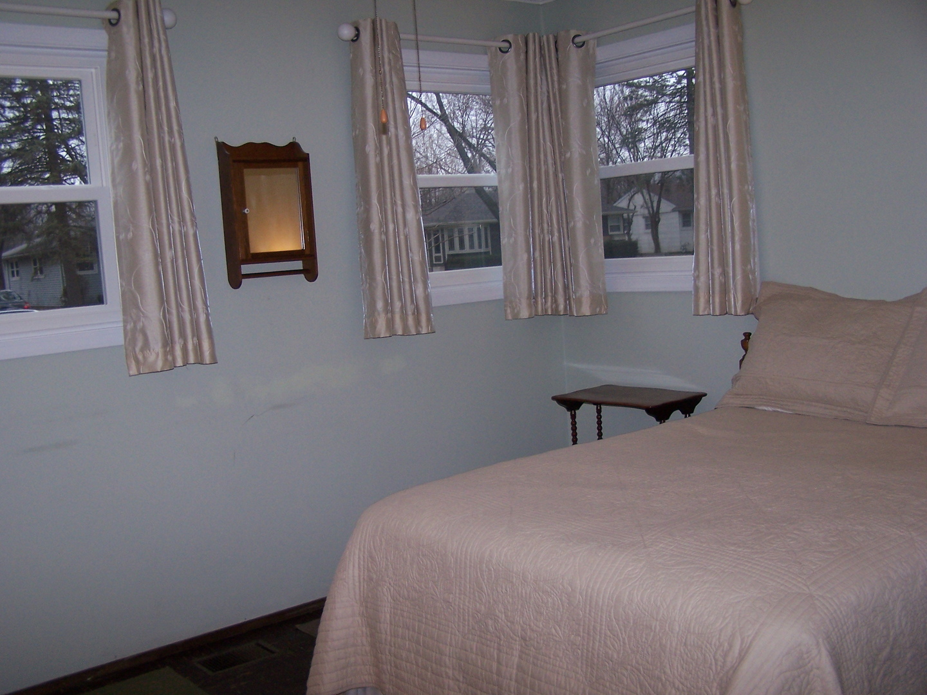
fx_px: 1018
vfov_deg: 37.7
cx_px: 464
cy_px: 348
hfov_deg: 49.0
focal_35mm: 38
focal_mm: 6.3
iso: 140
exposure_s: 1/60
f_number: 2.8
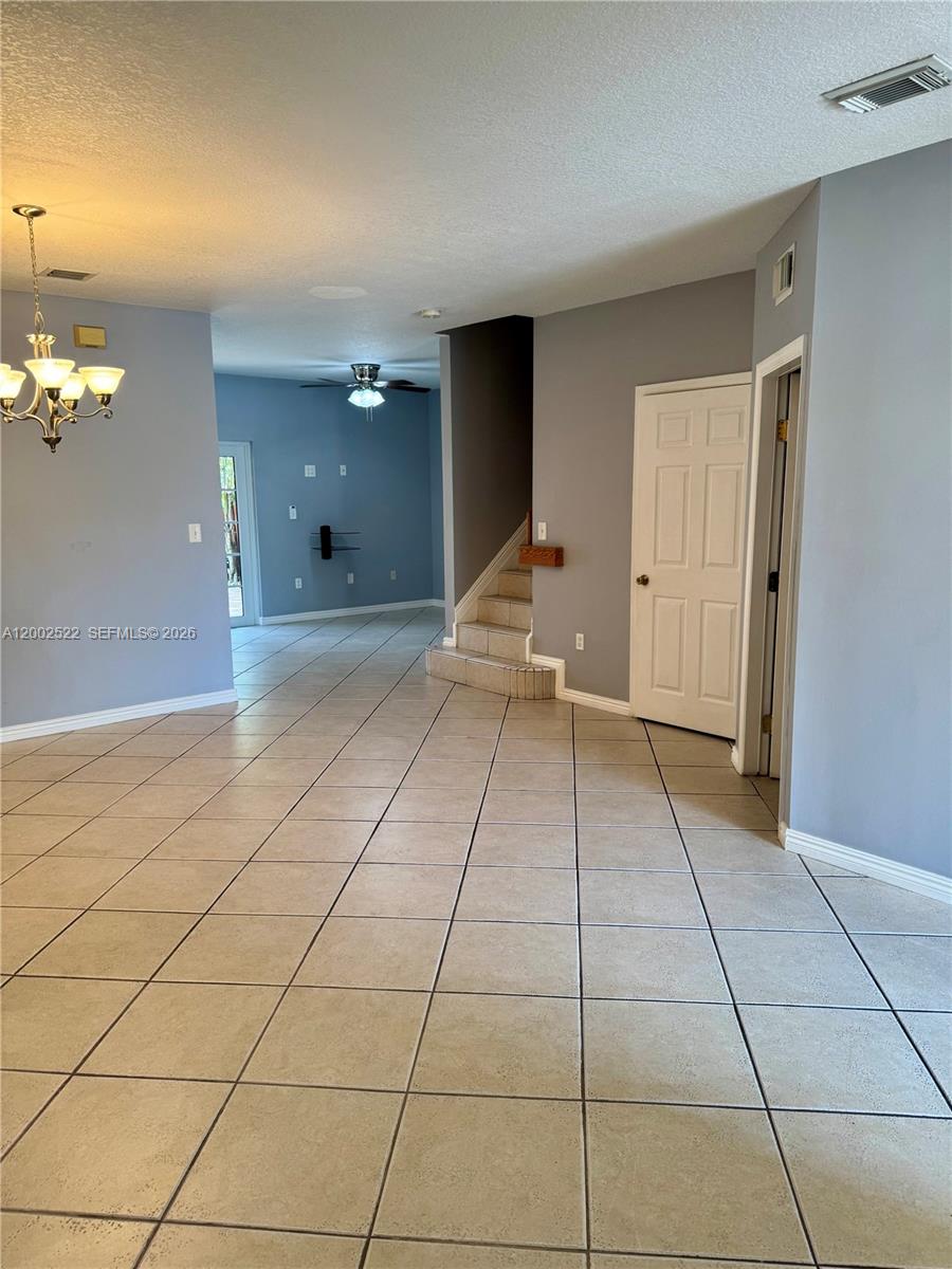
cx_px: 476
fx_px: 880
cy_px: 634
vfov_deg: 71.6
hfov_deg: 56.8
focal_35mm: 24
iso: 100
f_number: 1.78
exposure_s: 1/120
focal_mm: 6.76
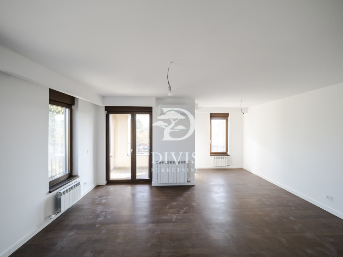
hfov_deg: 102.1
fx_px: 139
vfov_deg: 85.7
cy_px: 128
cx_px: 172
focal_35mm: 14
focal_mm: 7
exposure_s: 1/200
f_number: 4
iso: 400
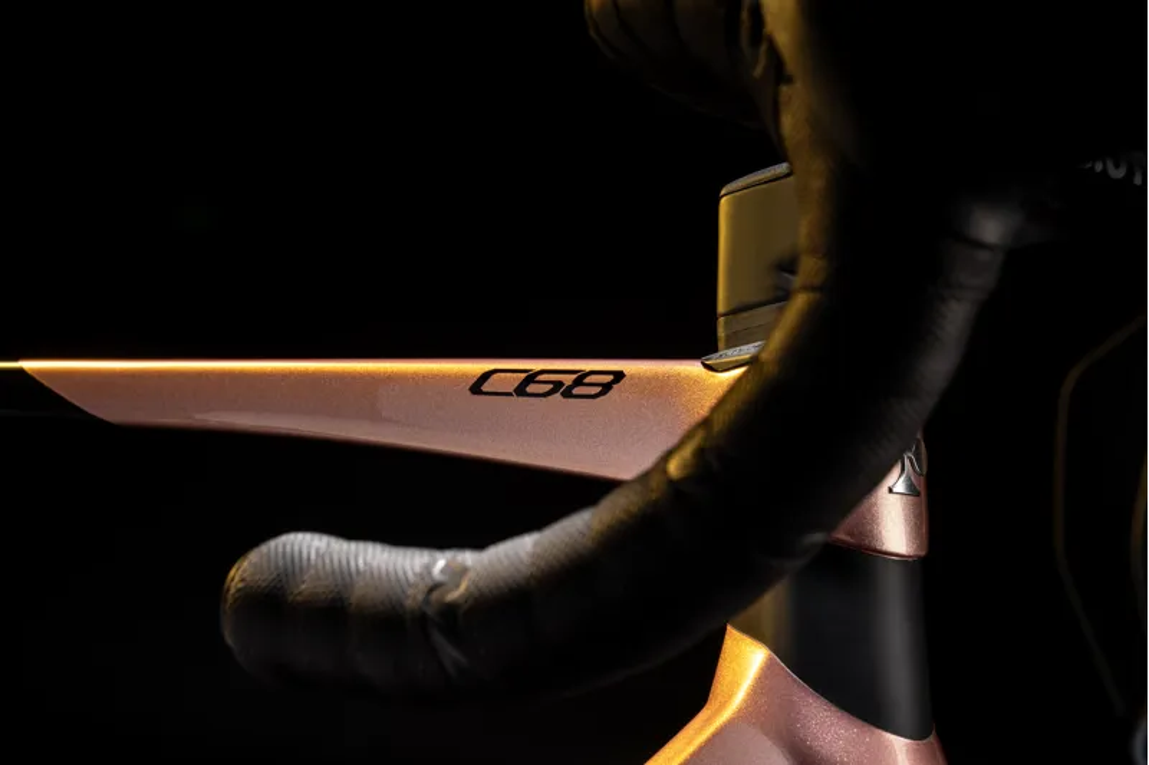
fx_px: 2234
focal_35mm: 70
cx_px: 574
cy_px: 382
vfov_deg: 19.4
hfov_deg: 28.8
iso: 80
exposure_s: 1/160
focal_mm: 70
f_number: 20
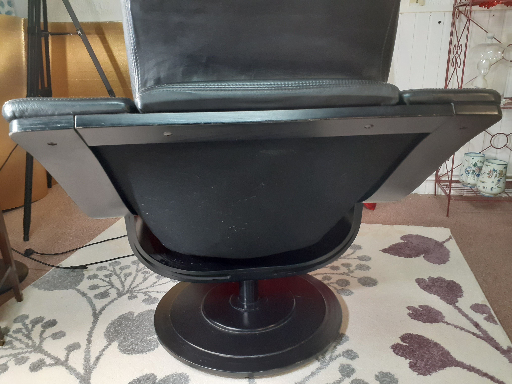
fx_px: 399
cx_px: 256
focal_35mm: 27
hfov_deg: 65.3
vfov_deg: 51.4
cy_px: 192
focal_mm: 3.6
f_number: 1.9
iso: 250
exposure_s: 1/33
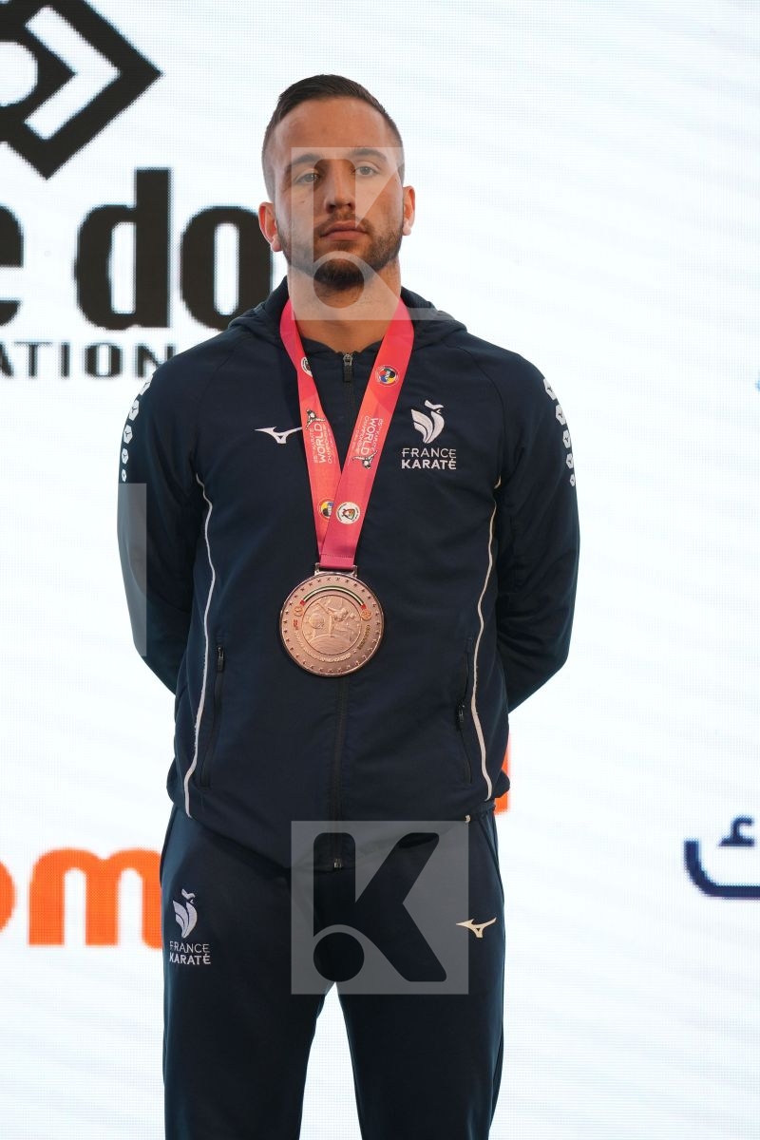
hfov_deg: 4.6
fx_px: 9499
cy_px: 570
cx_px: 380
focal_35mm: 300
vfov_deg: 6.9
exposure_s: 1/250
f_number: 2.8
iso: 400
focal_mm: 200
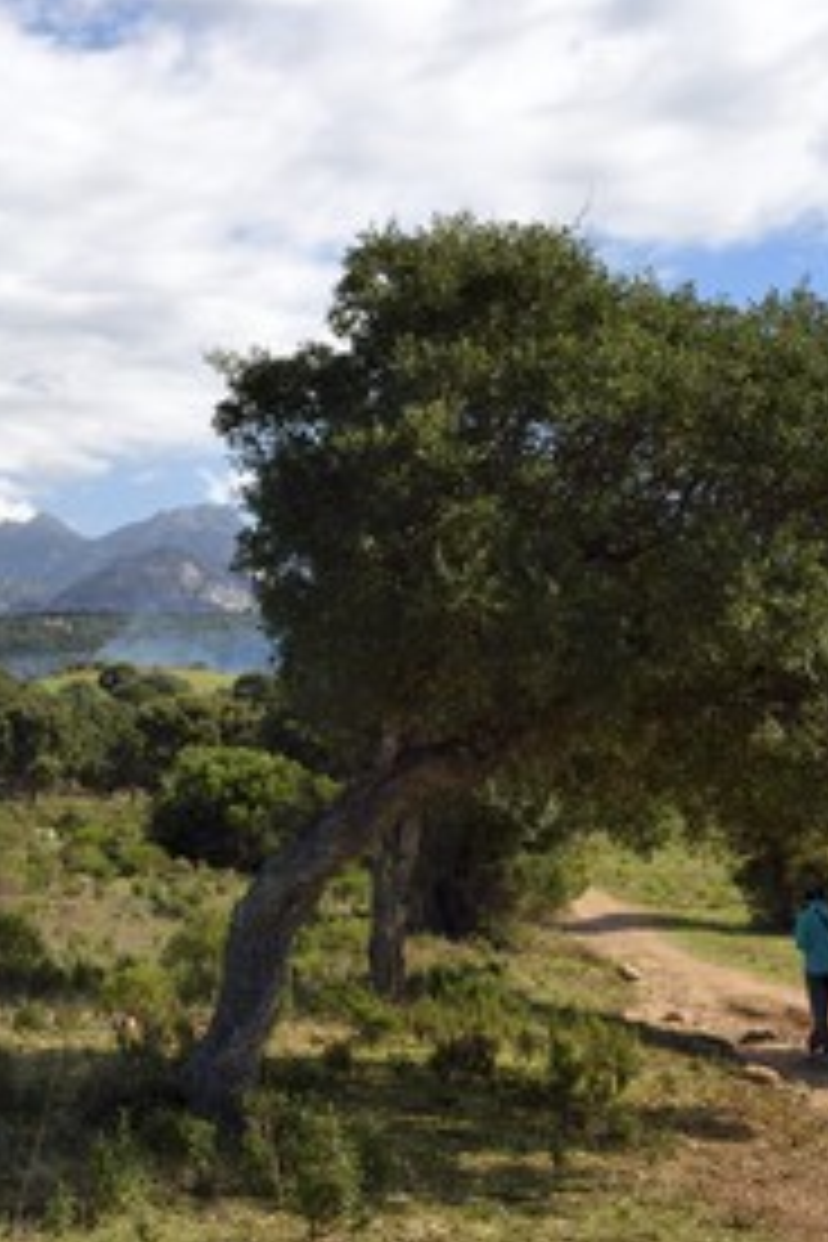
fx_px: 2311
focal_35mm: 67
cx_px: 126
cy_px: 621
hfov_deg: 20.0
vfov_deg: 30.1
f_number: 13
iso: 200
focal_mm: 44
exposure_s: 1/250
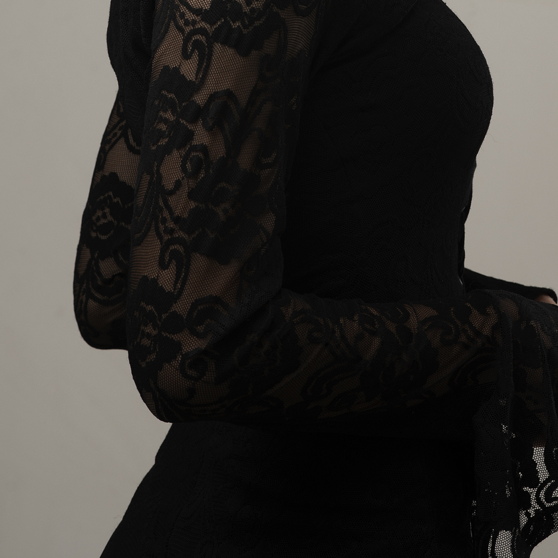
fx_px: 2827
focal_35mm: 155
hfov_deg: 11.3
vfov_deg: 11.1
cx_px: 370
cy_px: -29
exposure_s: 1/200
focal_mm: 85
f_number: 9.5
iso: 125
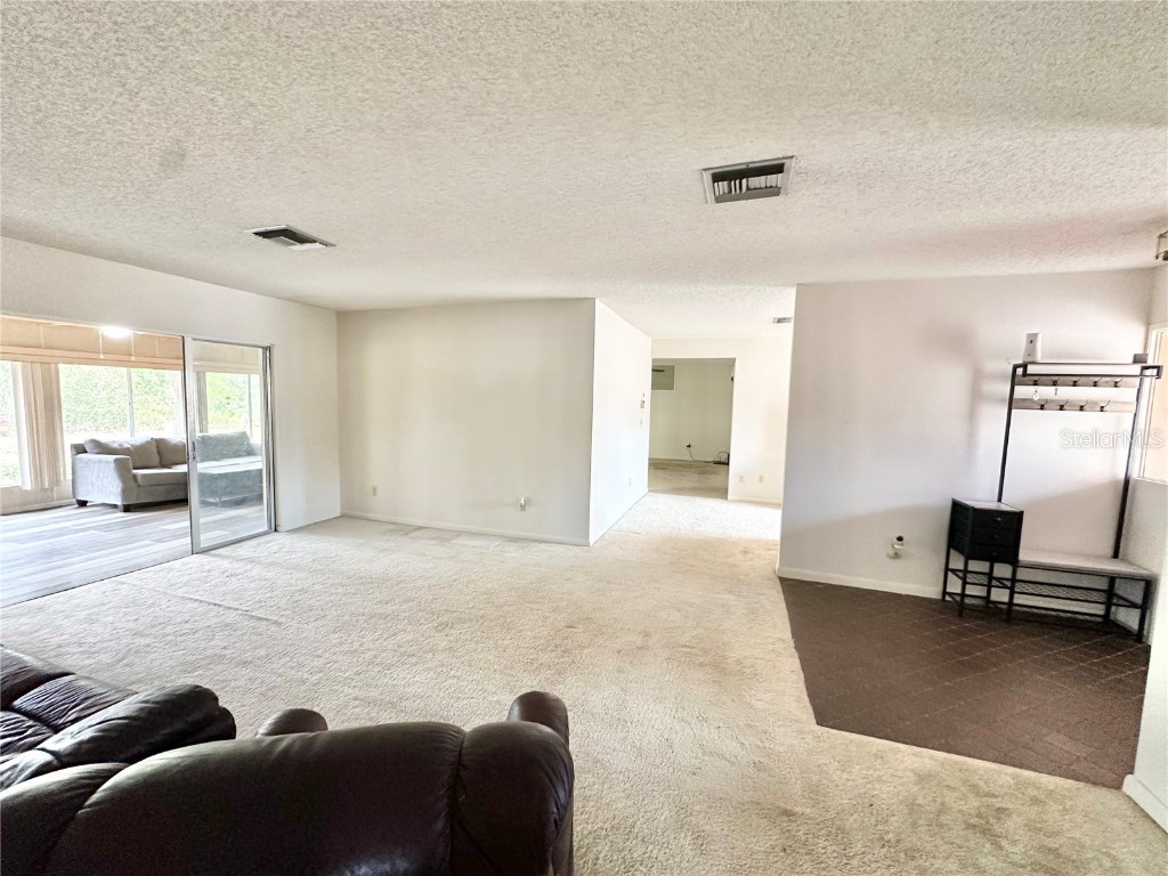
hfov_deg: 102.1
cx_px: 584
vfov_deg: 85.7
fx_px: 472
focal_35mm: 14
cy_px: 438
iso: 320
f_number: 2.2
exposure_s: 1/60
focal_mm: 2.22
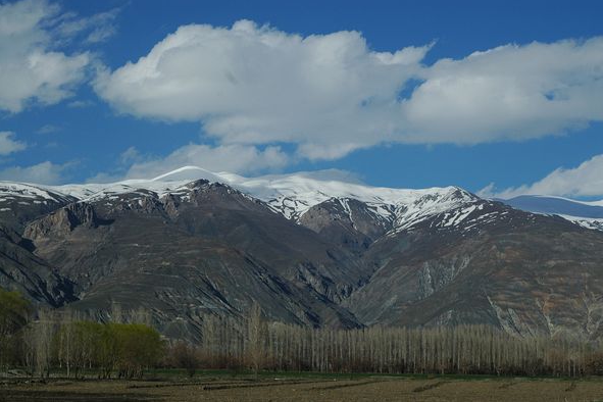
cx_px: 305
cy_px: 201
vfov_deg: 17.9
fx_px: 1273
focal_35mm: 76
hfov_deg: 26.7
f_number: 7.1
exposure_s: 1/1250
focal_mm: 50
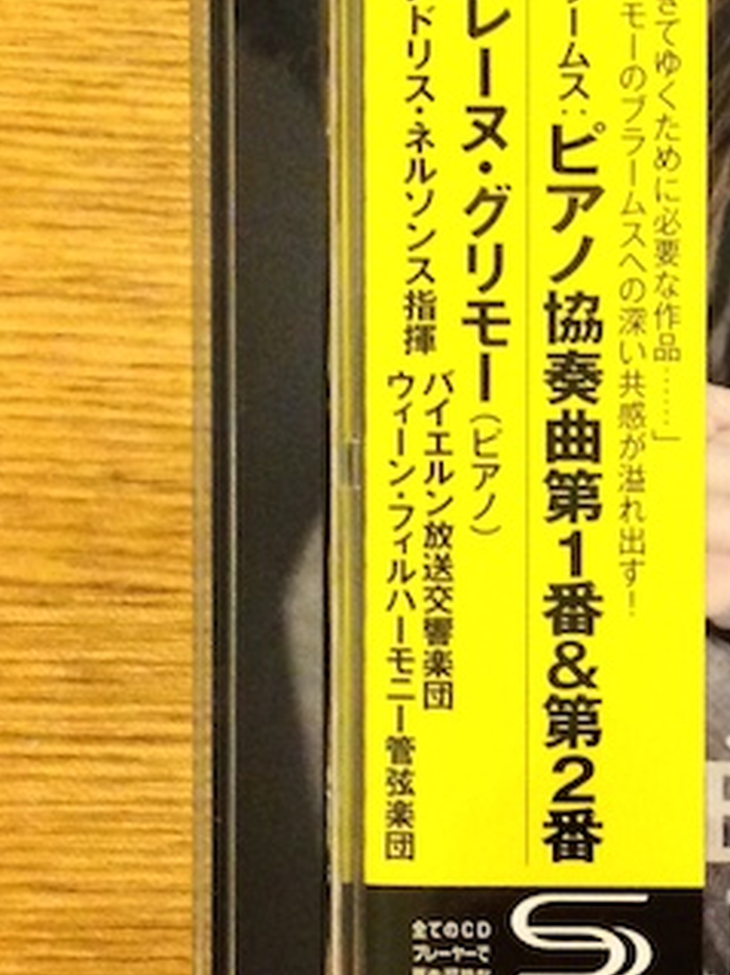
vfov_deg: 18.6
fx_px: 2983
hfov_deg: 13.4
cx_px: 1005
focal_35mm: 106
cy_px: 529
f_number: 2.4
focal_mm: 4.12
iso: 400
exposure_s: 1/20
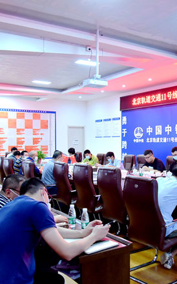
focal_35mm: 39
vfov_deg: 50.4
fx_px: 301
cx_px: 128
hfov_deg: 32.3
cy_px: 147
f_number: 4
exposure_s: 1/60
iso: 2500
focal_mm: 24
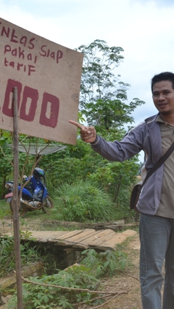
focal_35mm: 62
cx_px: 141
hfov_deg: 19.2
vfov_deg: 33.8
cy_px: 156
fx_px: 509
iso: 100
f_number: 7.1
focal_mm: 26
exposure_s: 1/200
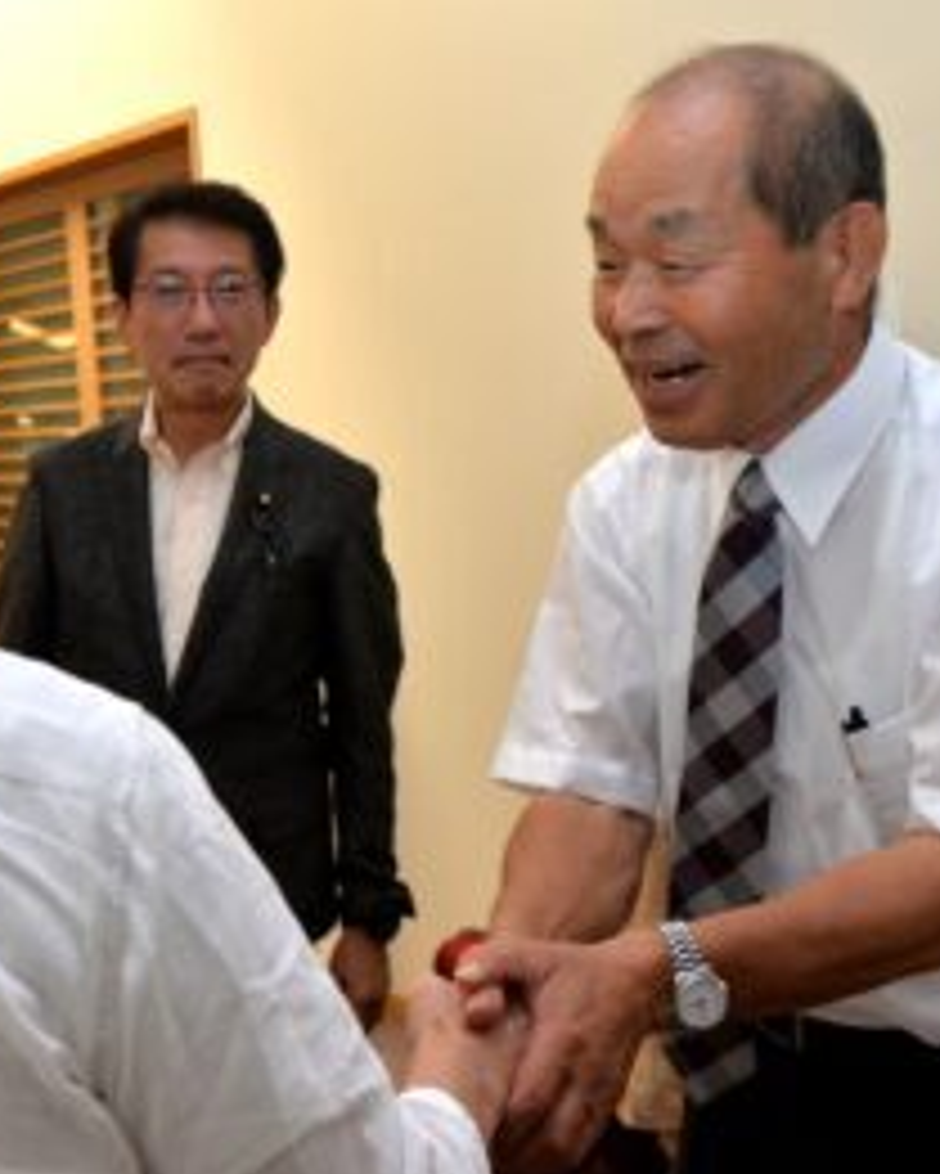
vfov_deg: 40.3
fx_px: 1599
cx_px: 328
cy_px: 585
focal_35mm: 46
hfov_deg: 32.5
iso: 2000
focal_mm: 32
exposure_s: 1/250
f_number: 5.6
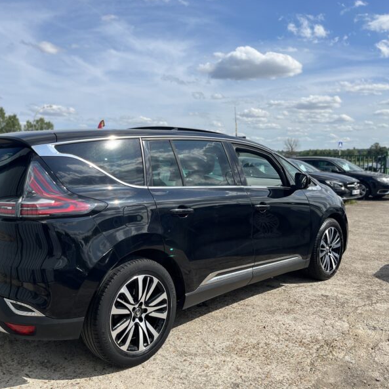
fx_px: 394
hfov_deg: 51.9
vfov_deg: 52.5
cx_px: 141
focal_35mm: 31
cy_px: 194
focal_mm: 5.1
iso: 50
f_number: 1.6
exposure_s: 1/4310
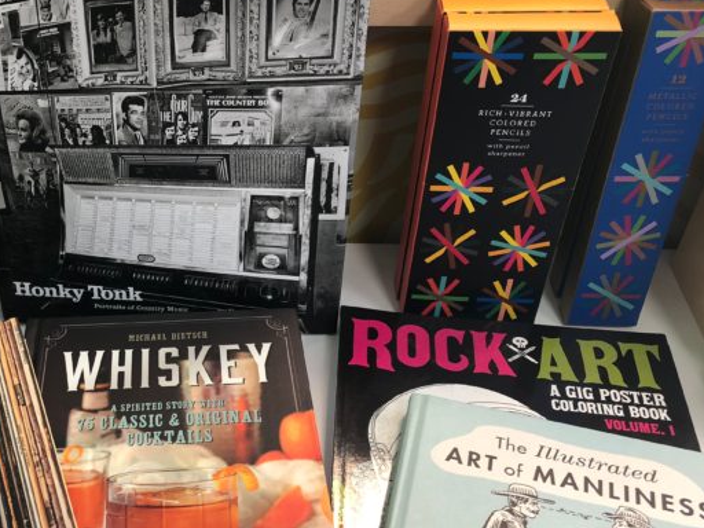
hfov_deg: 43.4
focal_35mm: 42
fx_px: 854
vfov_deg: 34.2
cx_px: 180
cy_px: 331
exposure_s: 1/24
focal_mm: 3.99
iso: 40
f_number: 1.8
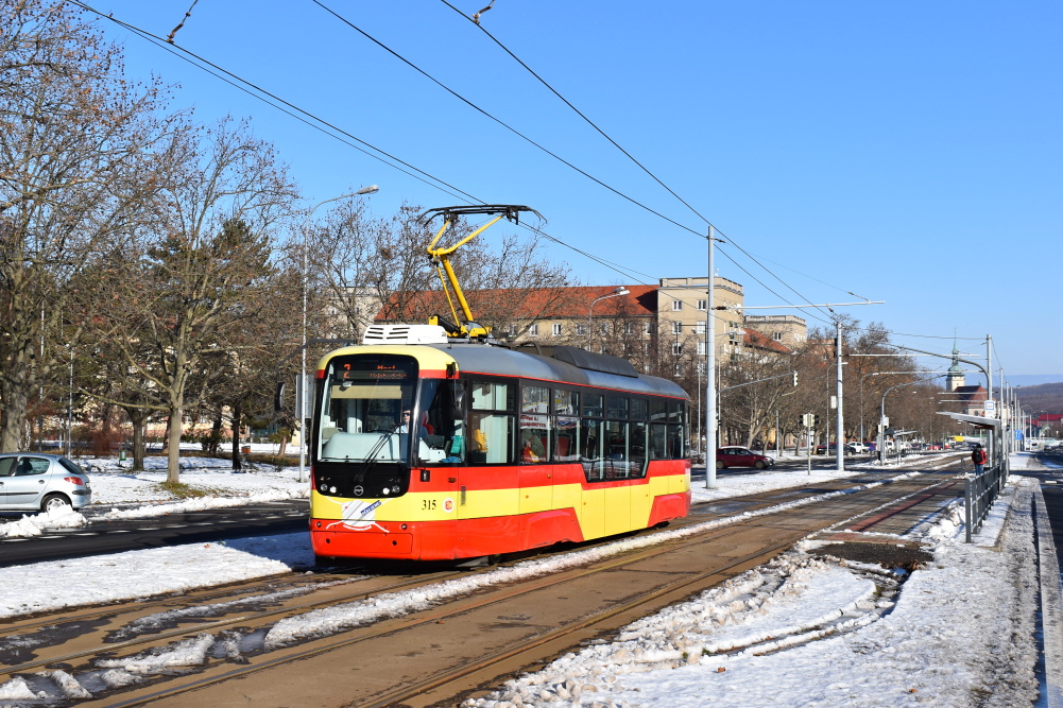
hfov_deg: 44.0
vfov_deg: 30.2
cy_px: 356
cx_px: 520
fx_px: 1314
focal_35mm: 45
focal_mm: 29
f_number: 10
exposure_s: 1/500
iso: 200
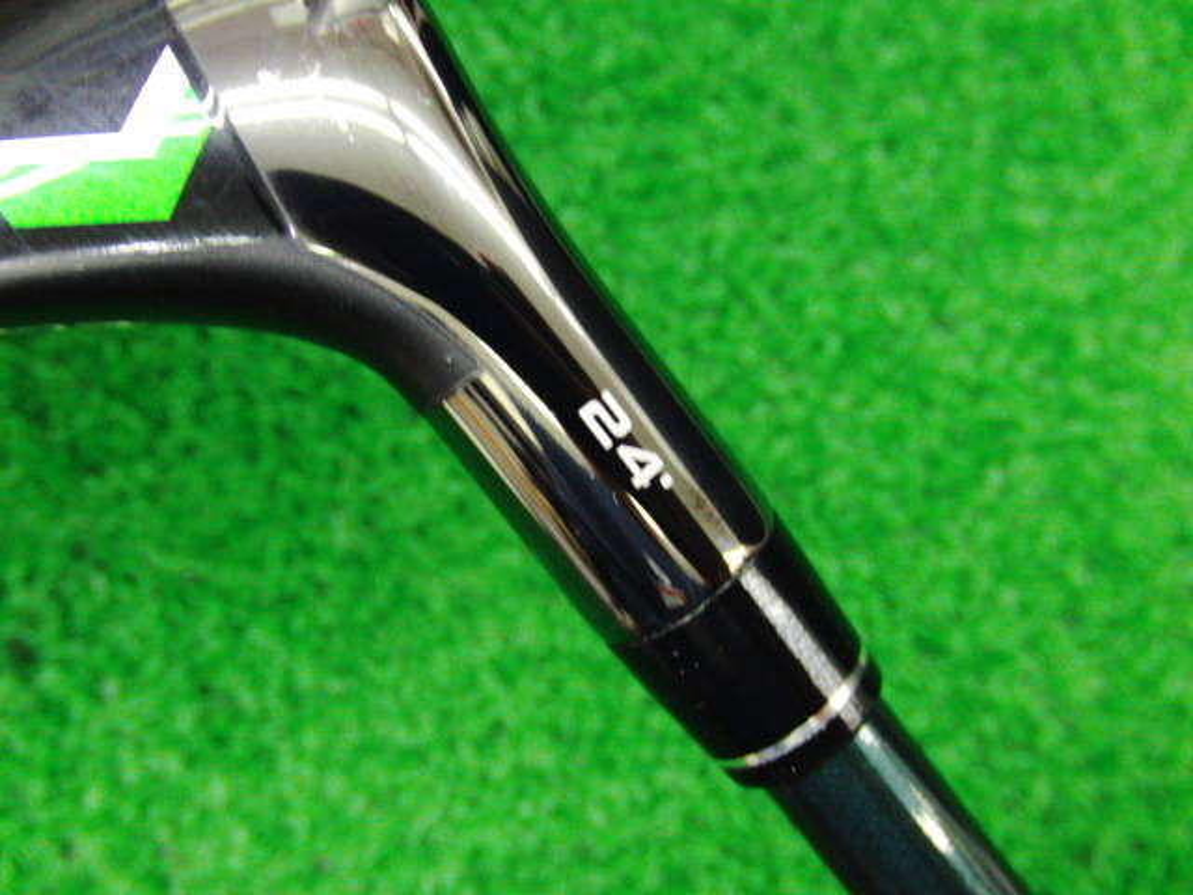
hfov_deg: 50.1
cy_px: 448
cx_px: 596
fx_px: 1275
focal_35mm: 37
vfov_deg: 38.7
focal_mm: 6.42
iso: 400
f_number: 3.6
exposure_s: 1/20
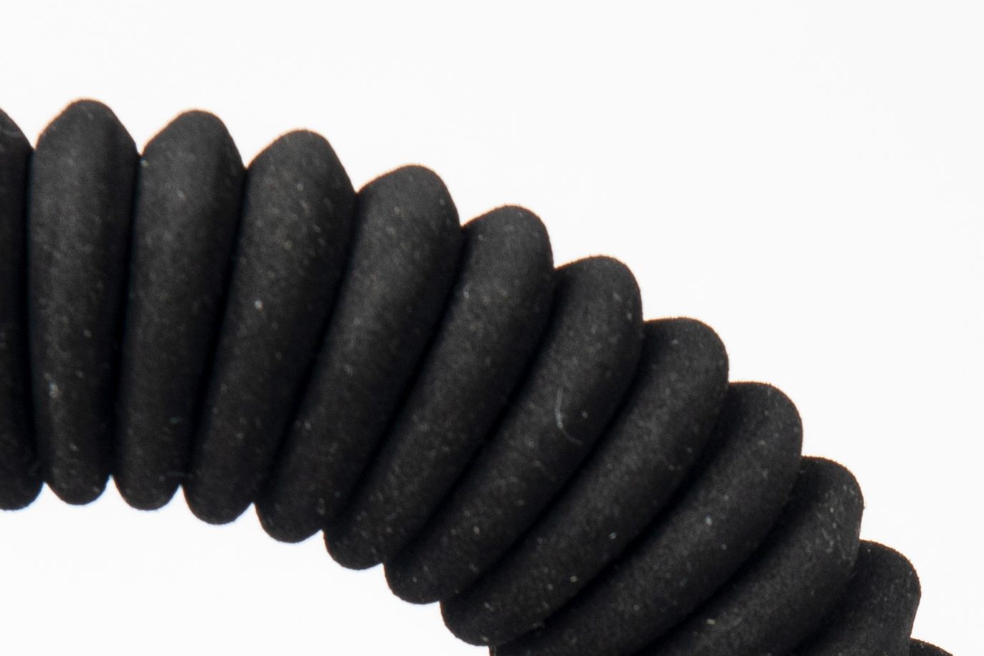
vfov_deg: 4.7
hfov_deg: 7.1
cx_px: 998
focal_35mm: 291
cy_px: 1203
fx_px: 7952
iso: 100
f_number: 9
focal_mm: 66
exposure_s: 1/100
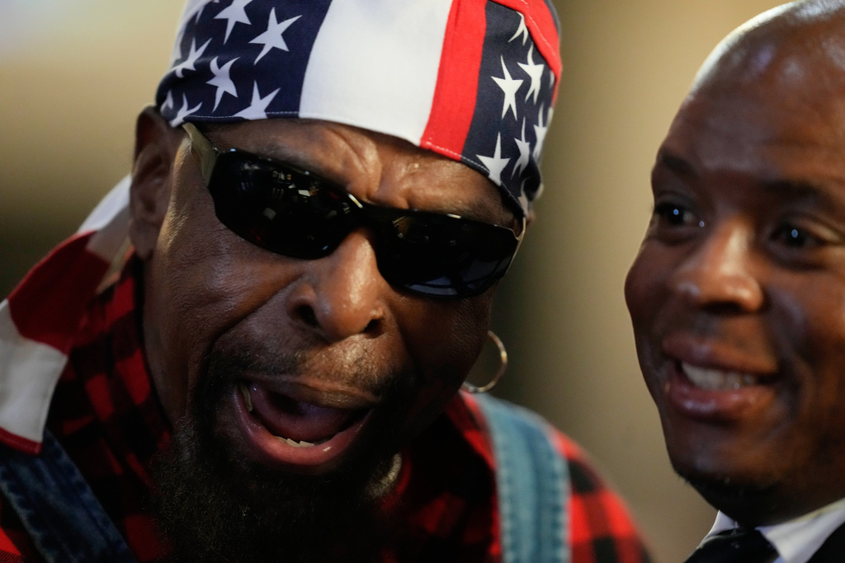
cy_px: 282
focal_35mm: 400
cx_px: 422
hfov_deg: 5.2
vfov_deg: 3.4
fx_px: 9390
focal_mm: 400
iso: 6400
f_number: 2.8
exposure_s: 1/400
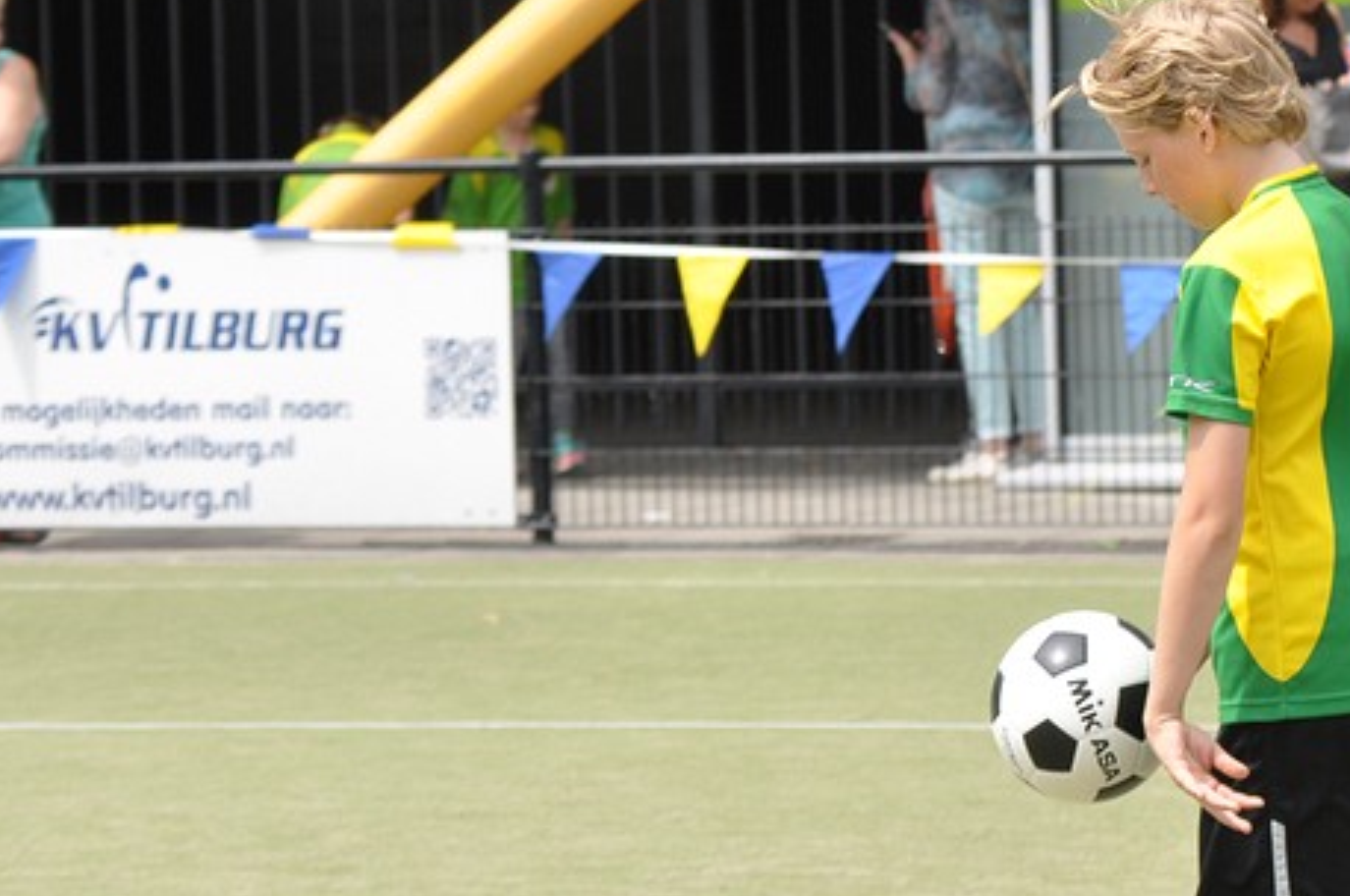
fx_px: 11309
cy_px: 62
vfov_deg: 4.5
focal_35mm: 302
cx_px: 1167
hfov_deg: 6.8
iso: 400
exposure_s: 1/800
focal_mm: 90
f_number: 7.1
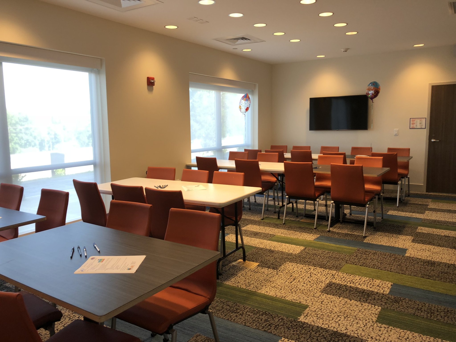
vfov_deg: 49.7
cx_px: 228
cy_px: 171
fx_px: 369
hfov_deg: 63.4
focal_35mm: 28
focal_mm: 3.99
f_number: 1.8
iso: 40
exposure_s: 1/113
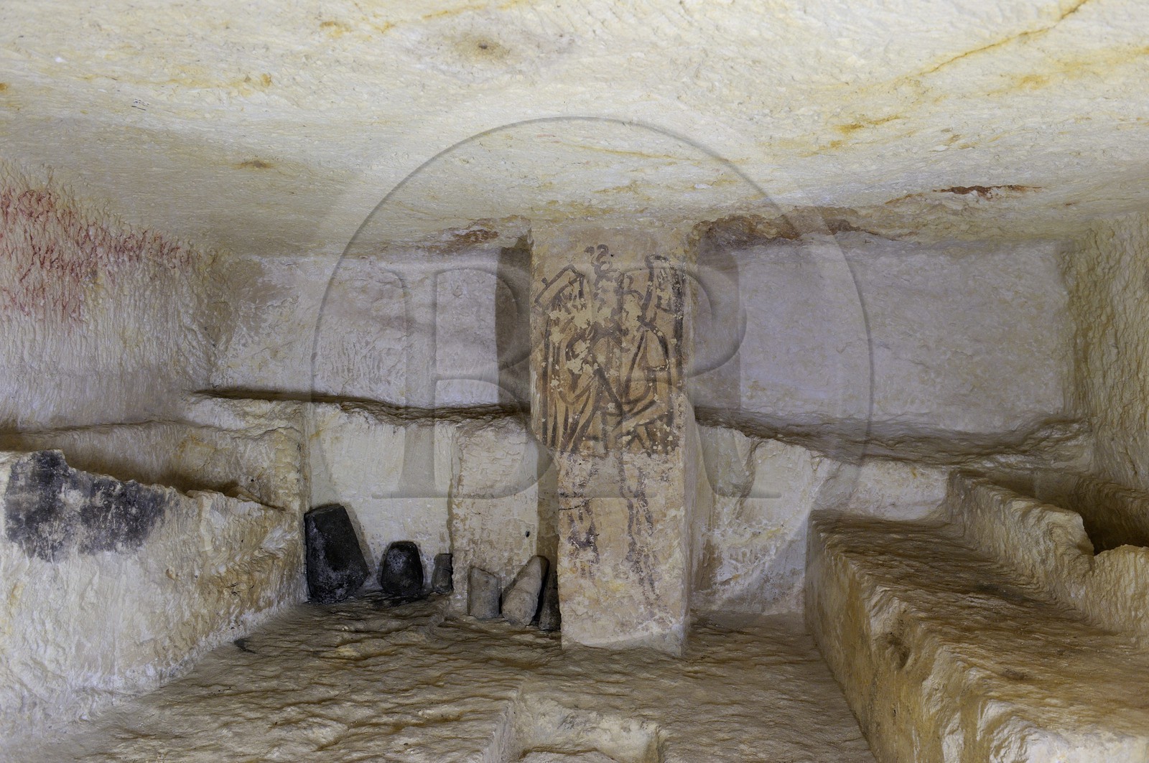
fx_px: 1020
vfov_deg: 41.0
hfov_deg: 58.8
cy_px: 382
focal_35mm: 32
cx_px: 574
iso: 800
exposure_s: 1/3.33
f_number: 5.6
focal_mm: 32
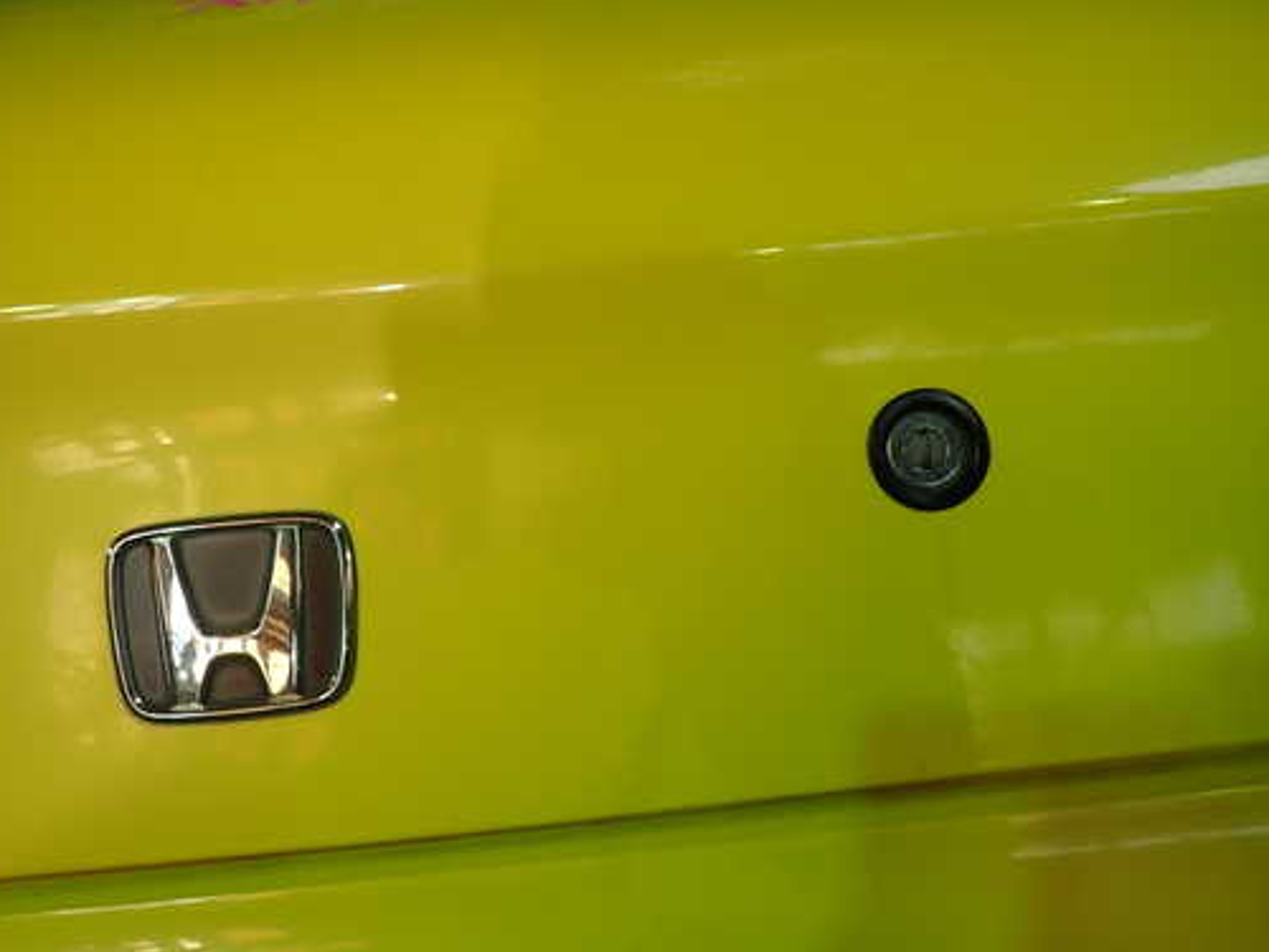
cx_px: 571
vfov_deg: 46.8
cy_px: 449
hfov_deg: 59.8
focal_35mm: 30
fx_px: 1100
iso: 100
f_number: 2
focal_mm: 4.5
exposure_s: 1/60
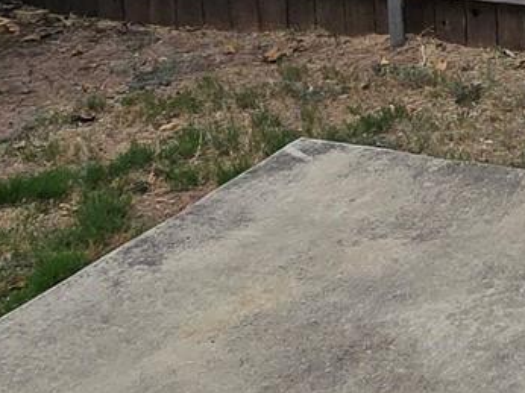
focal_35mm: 77
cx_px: 907
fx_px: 1167
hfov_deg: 19.7
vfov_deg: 16.9
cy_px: -234
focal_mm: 2.2
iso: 50
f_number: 2.2
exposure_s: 1/1951
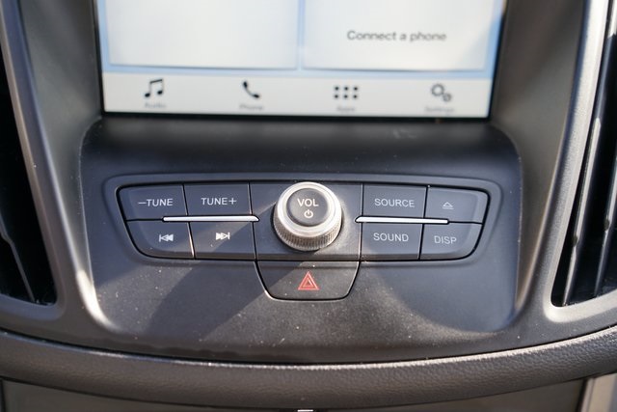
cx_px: 308
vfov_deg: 23.4
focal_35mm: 58
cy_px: 206
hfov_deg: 34.5
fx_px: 994
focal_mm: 58
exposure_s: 1/60
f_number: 4
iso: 125
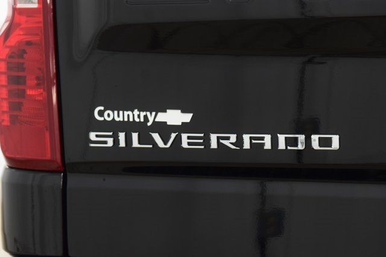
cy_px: 128
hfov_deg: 19.5
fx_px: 1126
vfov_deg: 13.0
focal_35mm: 105
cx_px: 193
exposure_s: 1/30
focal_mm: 70
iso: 1600
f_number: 5
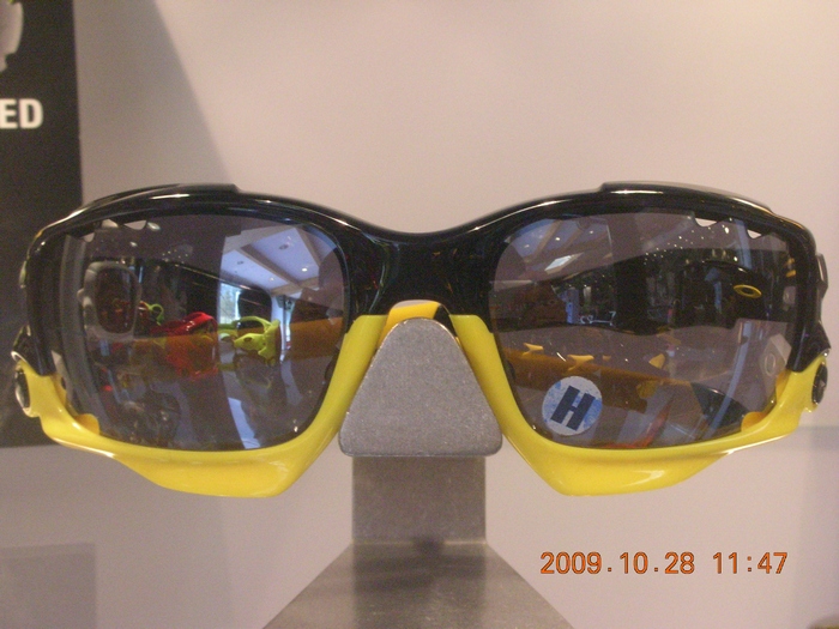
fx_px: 1769
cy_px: 314
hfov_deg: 26.7
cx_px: 420
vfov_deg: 20.2
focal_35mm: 73
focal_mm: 12.2
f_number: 4.4
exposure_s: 1/45.2
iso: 400
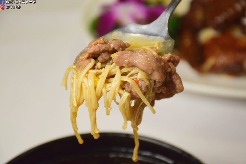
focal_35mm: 179
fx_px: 1223
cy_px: 83
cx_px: 128
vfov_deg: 7.7
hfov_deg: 11.5
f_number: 5.6
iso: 4000
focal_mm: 112
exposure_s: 1/125
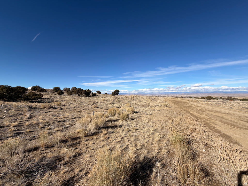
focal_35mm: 14
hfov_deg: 102.1
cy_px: 93
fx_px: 100
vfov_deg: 85.7
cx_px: 124
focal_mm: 2.22
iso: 20
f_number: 2.2
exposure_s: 1/1105
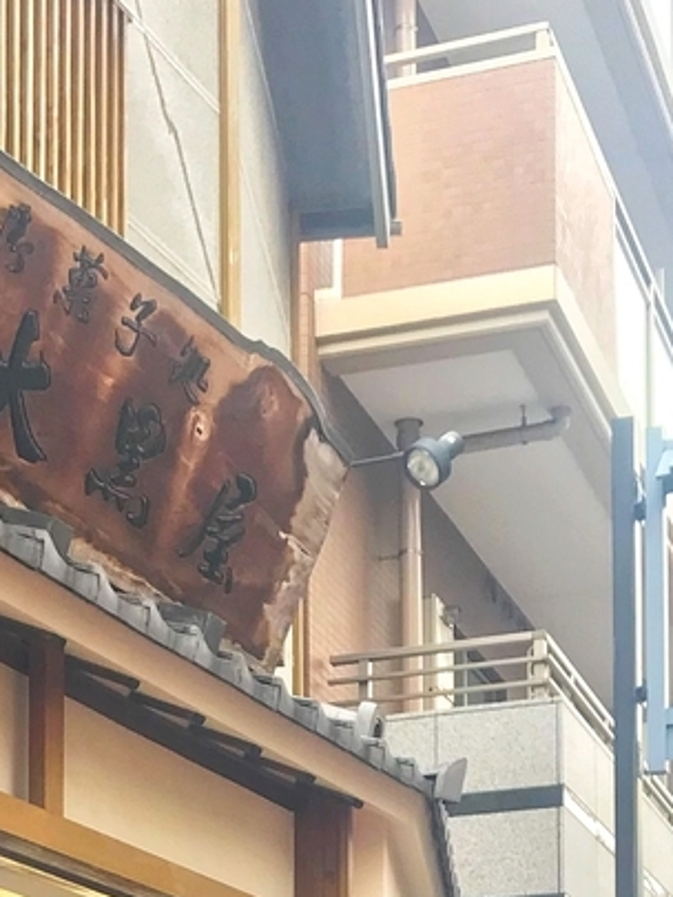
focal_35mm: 83
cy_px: 1158
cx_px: 204
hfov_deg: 17.7
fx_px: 2150
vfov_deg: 21.4
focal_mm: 3.99
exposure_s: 1/127
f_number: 1.8
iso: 20
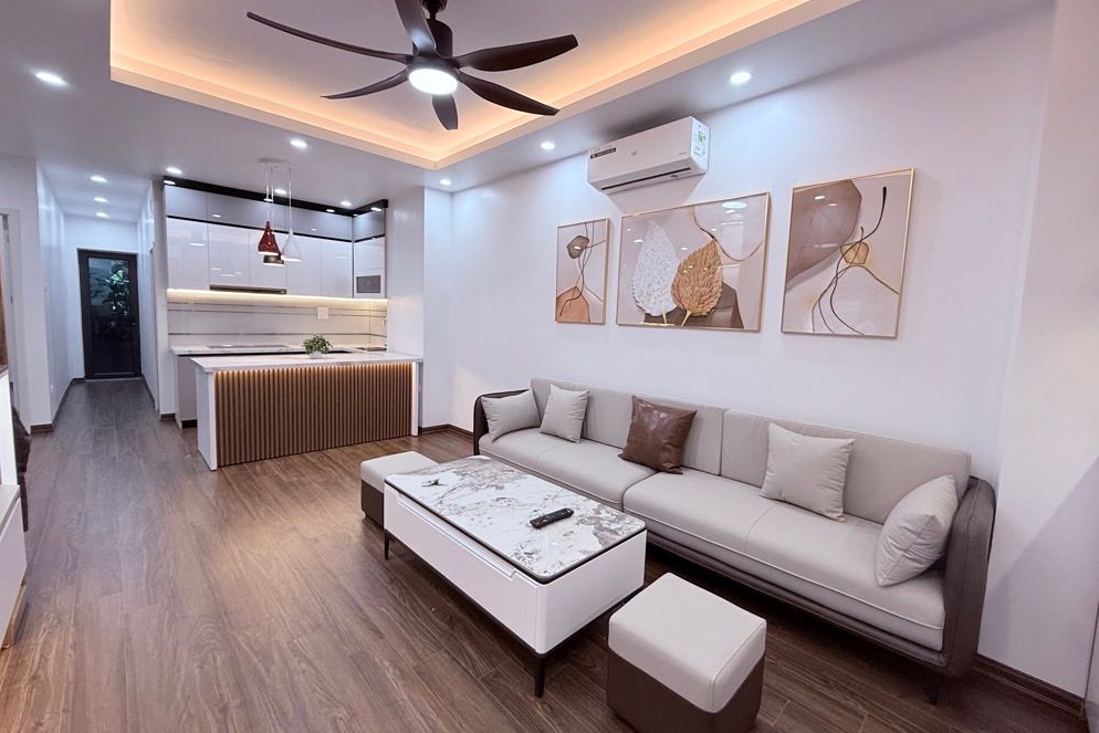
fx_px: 458
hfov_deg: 100.4
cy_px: 357
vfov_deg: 77.3
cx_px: 564
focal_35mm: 15
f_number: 2.2
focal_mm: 2.22
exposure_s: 1/100
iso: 125
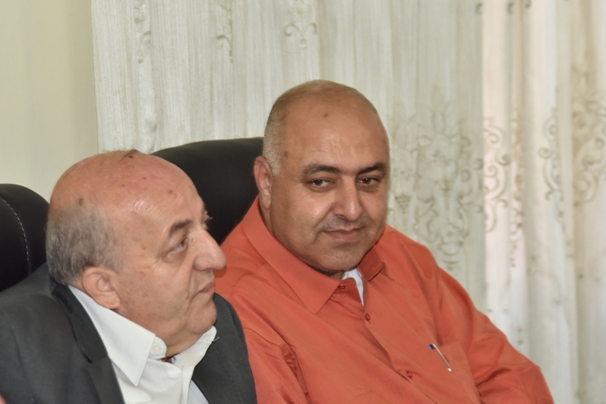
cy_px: 213
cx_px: 248
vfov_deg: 8.9
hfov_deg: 13.3
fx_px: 2592
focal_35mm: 154
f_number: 6.3
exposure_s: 1/80
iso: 2500
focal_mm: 120
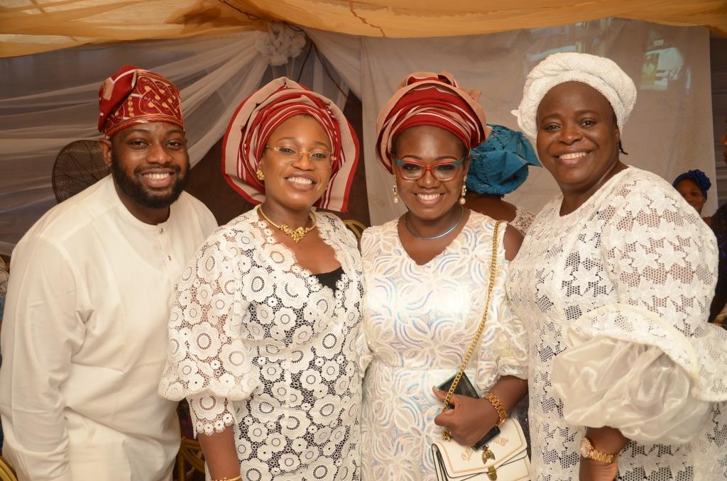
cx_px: 364
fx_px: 725
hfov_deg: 53.2
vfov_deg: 36.7
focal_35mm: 36
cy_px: 240
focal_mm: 24
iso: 200
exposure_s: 1/60
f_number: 5
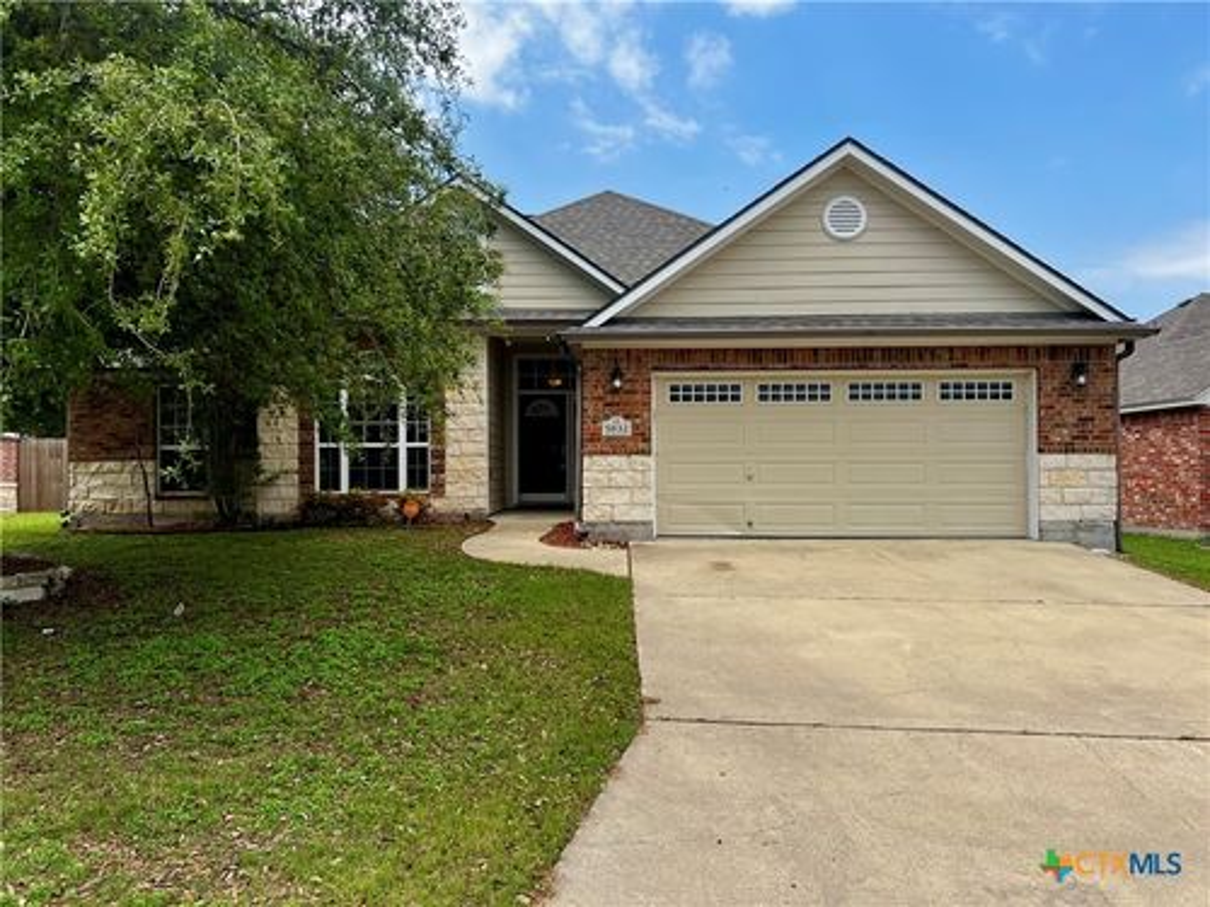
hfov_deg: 67.3
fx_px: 909
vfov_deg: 53.1
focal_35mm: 26
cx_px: 605
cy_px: 454
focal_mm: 5.7
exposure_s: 1/3165
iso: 50
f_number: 1.5
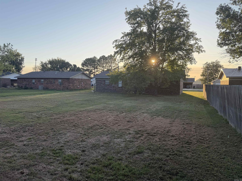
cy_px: 90
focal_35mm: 24
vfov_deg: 56.8
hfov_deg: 71.6
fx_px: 168
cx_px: 121
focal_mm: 6.76
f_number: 1.78
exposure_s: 1/1385
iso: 80
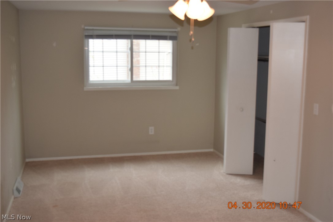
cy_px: 111
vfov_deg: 30.8
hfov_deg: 45.0
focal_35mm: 44
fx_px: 402
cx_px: 166
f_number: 5.6
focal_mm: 29
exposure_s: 1/125
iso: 800
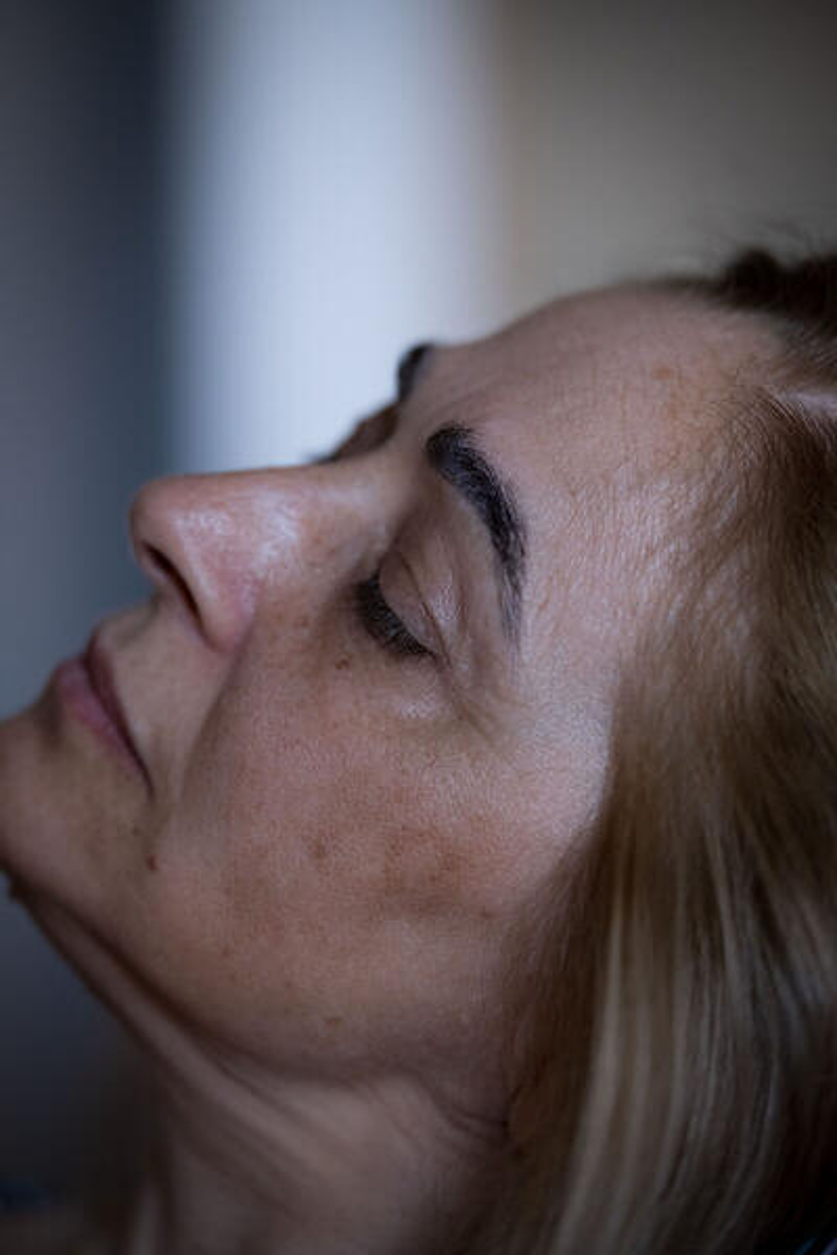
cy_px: 628
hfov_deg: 12.1
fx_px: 3941
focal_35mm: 113
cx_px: 418
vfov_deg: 18.1
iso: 800
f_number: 1.2
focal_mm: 75
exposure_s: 1/180
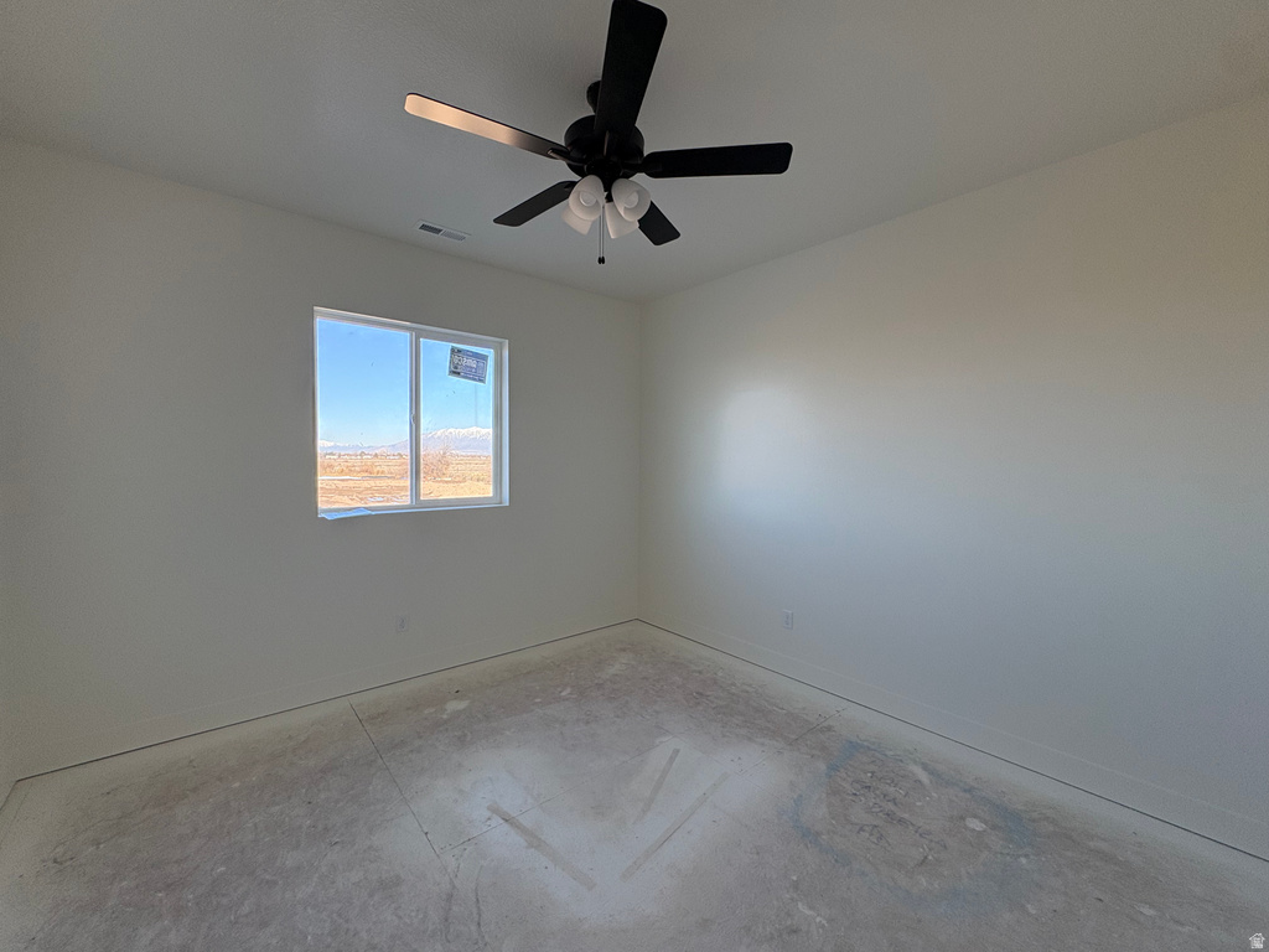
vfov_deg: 85.7
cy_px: 476
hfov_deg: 102.1
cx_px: 634
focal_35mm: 14
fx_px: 513
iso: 80
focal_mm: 2.22
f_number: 2.2
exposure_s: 1/128
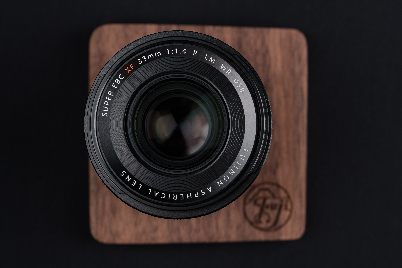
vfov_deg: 11.4
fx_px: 1340
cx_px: 201
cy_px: 134
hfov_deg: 17.1
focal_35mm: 120
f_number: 8
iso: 160
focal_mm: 80
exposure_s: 1/160
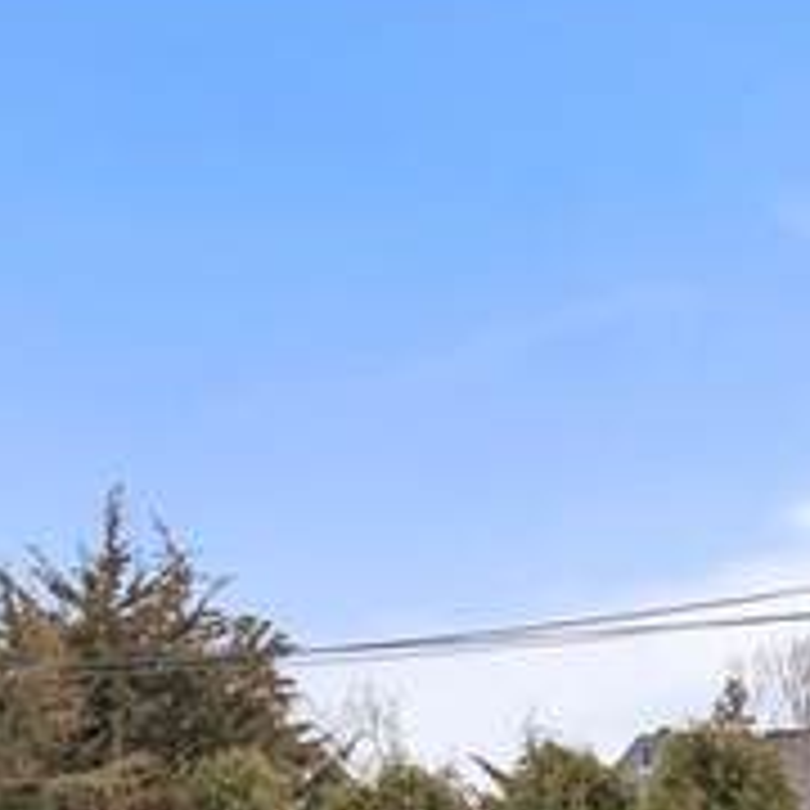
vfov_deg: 9.4
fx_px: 4474
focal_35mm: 169
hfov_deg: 10.2
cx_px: -86
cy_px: 1870
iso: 400
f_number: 9
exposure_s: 1/25
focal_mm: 28
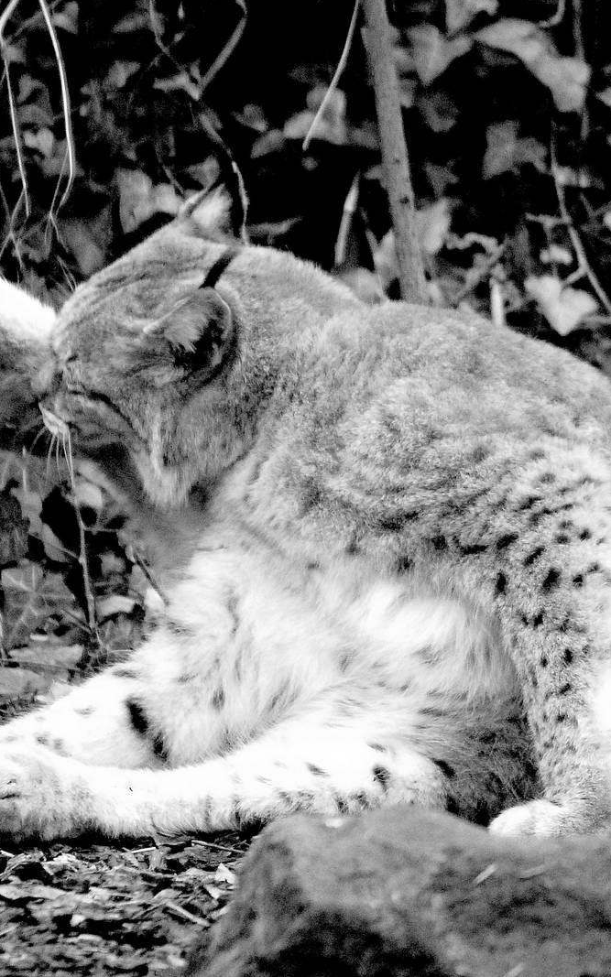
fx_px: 12227
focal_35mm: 459
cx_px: 243
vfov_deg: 4.6
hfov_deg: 2.9
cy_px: 488
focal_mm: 200
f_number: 5.6
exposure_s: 1/200
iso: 1600
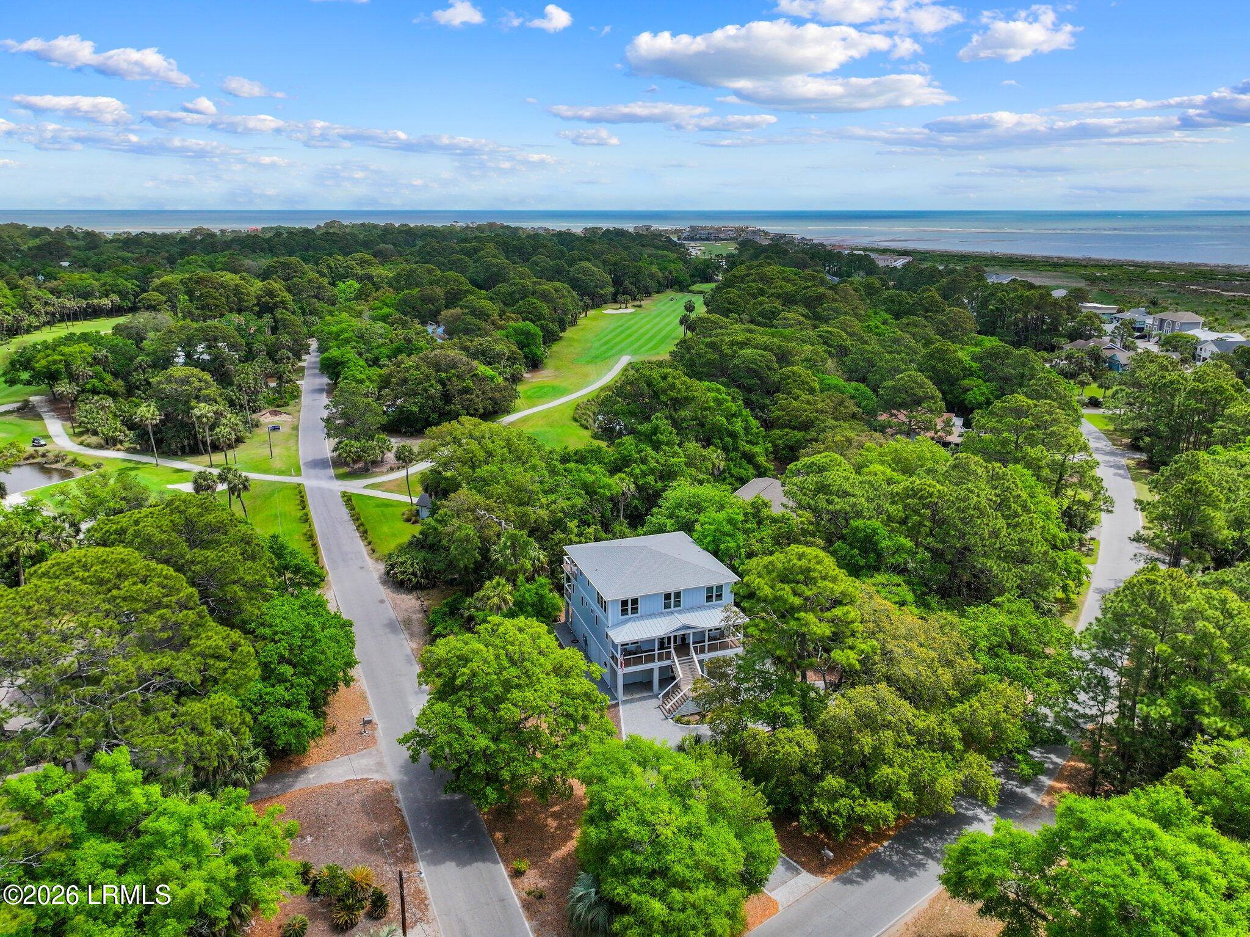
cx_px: 625
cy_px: 468
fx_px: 866
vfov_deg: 56.8
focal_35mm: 24
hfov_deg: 71.6
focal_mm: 12.29
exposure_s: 1/2500
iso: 170
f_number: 2.8
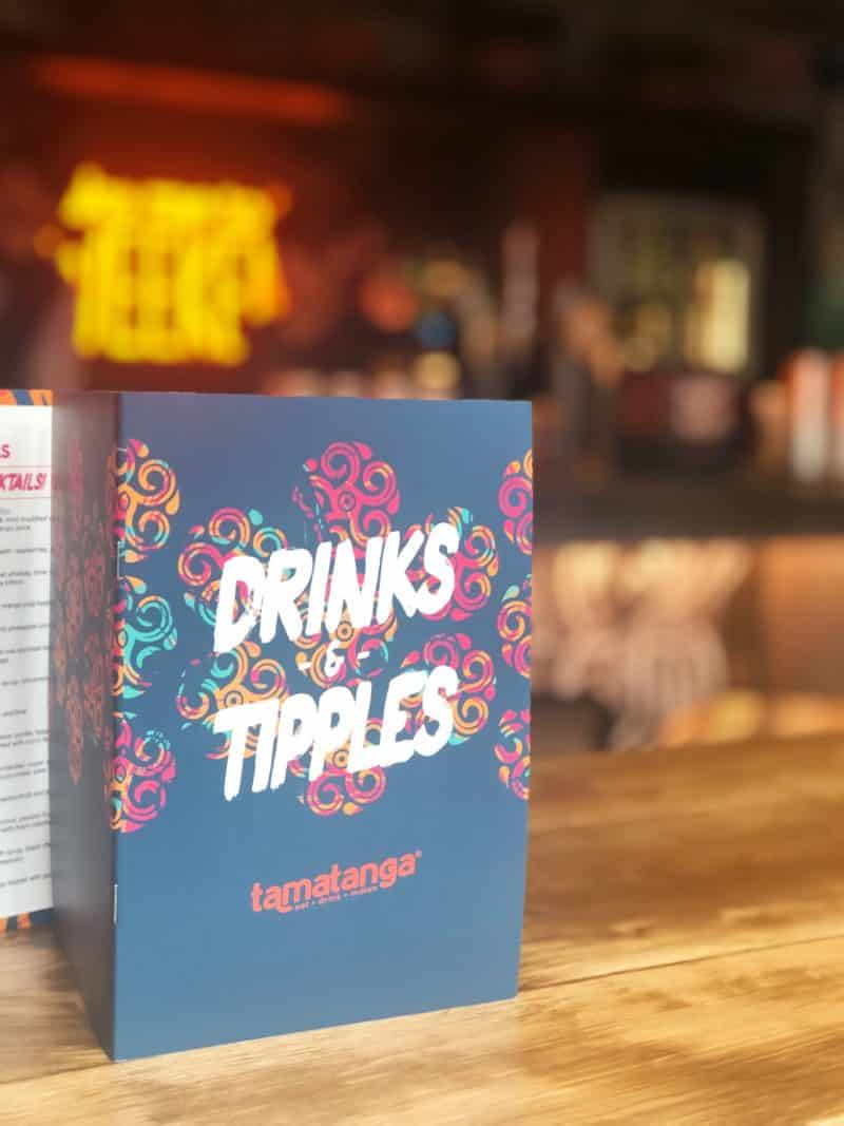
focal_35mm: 57
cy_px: 563
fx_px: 1853
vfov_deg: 33.8
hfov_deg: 25.7
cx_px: 422
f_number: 2.8
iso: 100
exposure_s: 1/33
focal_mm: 6.6
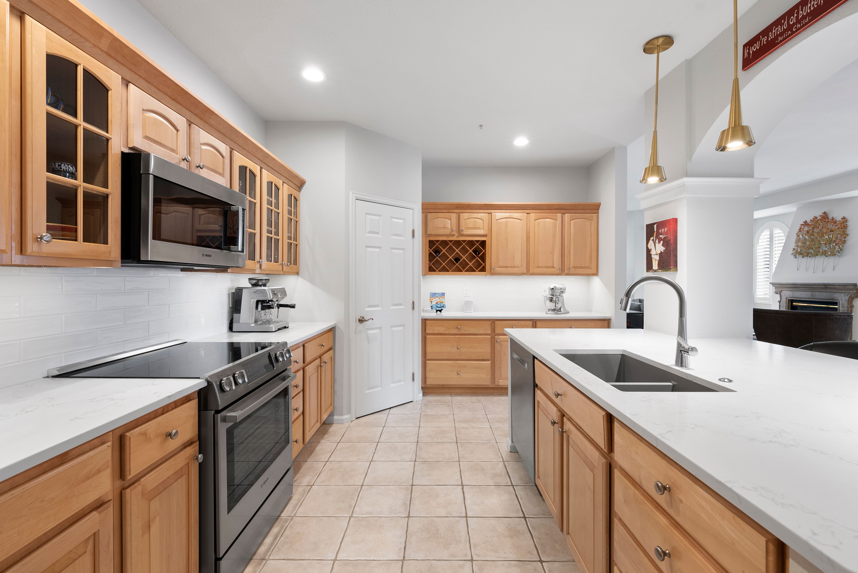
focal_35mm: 16
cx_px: 429
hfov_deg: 96.7
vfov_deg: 73.8
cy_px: 286
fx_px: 382
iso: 1000
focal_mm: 16
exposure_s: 1/4
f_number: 8
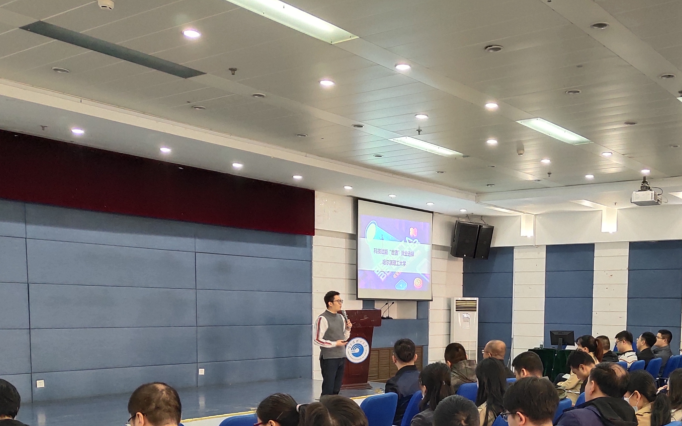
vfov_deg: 27.1
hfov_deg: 43.0
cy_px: 377
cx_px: 442
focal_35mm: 46
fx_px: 855
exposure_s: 1/25
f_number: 1.8
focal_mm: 4.27
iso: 360
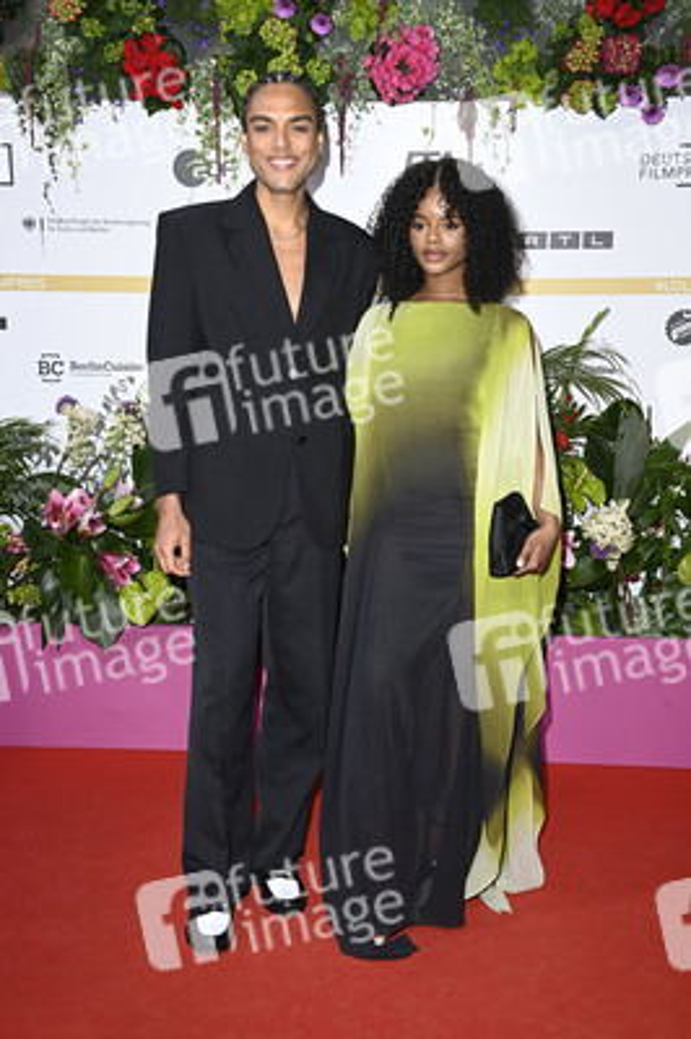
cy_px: 520
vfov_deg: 39.6
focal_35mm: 50
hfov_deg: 26.9
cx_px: 346
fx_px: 1442
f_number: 6.3
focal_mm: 50
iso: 640
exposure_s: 1/250
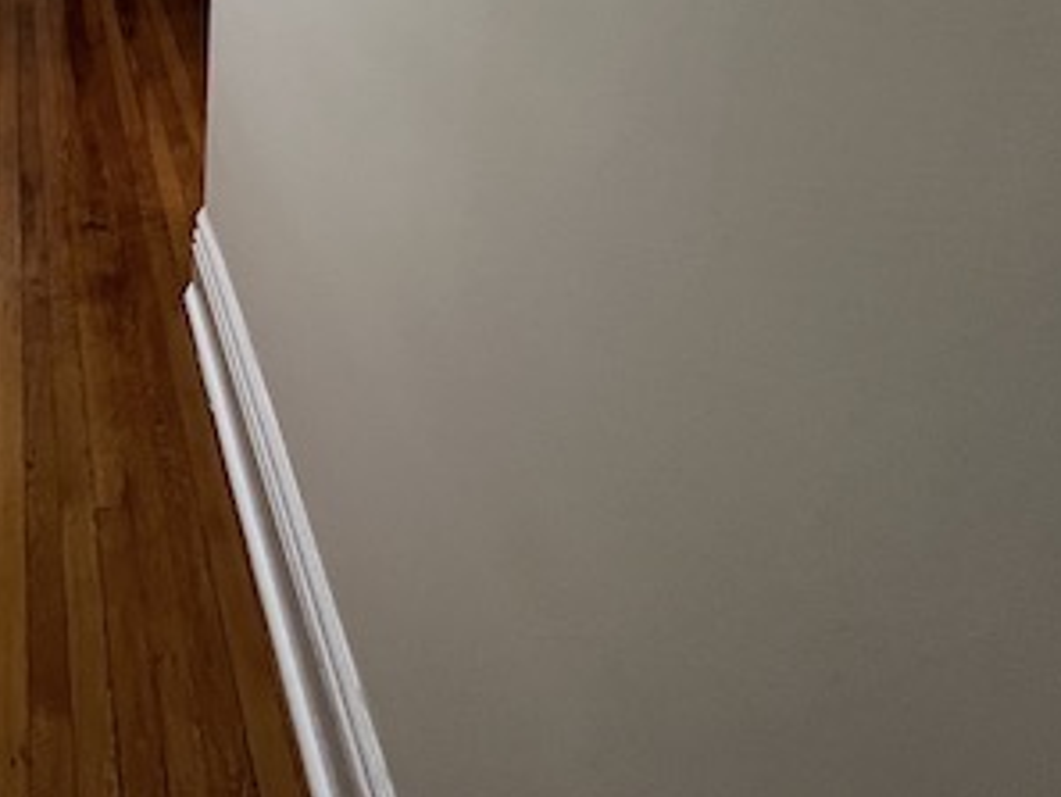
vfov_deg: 30.9
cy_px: -261
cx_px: 54
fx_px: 1073
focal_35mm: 35
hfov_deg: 46.0
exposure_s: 1/120
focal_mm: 1.57
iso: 200
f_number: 1.8
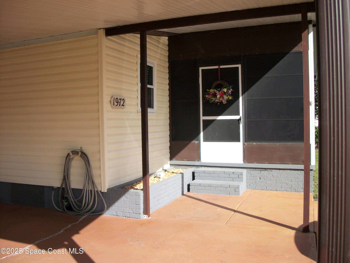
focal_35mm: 32
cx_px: 175
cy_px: 132
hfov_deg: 56.8
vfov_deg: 44.2
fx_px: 324
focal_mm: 5.7
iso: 80
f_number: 8.8
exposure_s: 1/125
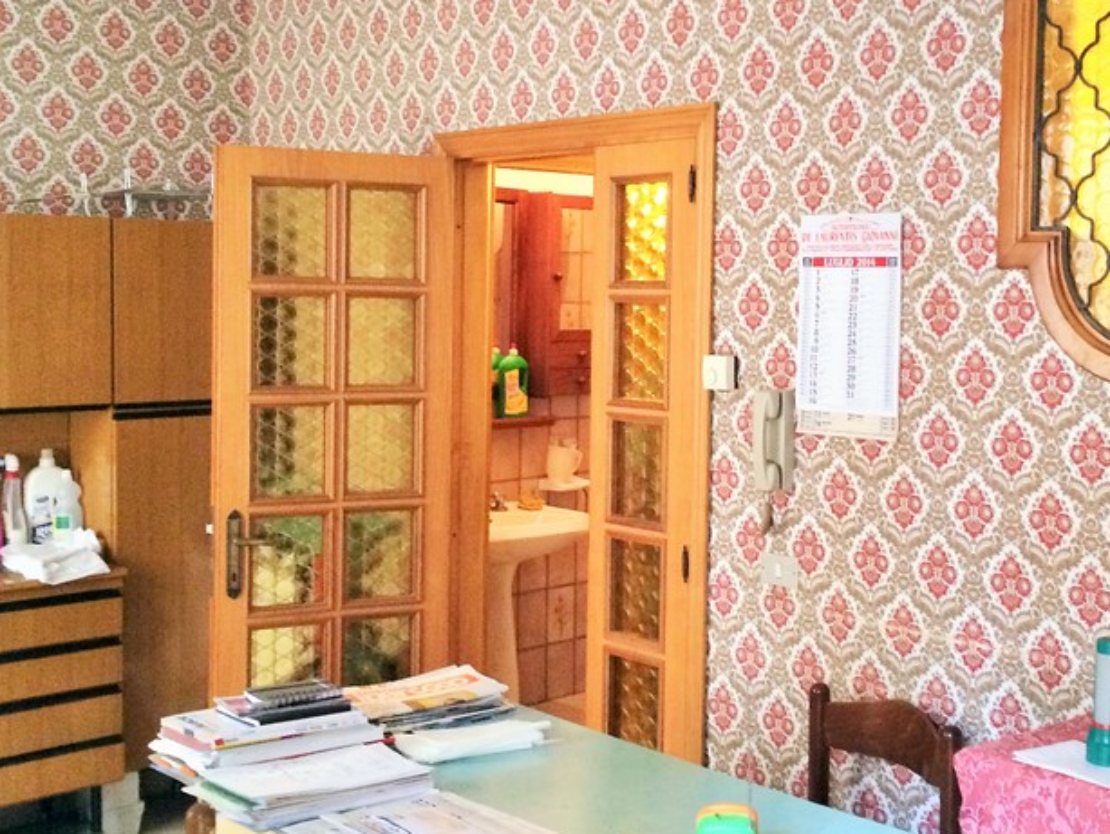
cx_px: 716
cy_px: 349
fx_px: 1604
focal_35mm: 50
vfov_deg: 29.1
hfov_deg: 37.9
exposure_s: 1/20
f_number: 2.2
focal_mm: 4.12
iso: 320
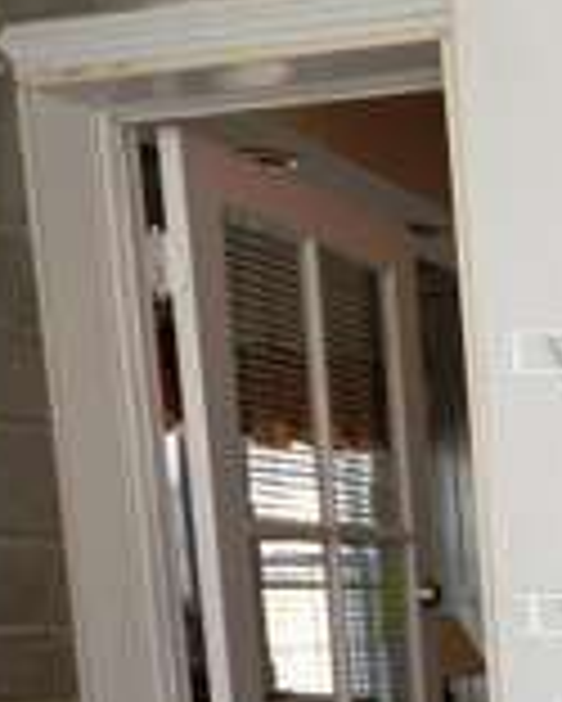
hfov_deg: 16.4
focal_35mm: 69
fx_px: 1433
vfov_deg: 24.9
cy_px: 837
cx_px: 1155
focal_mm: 10
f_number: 7.1
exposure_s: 1/200
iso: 1000
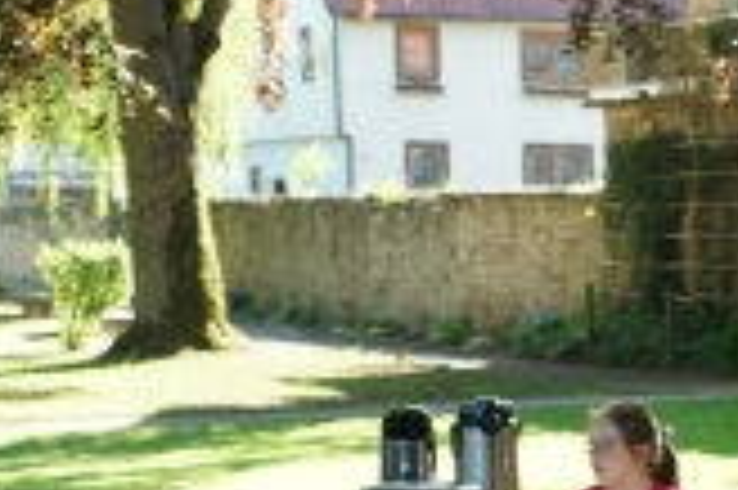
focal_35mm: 171
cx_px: 1557
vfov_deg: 8.0
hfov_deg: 10.8
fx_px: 3502
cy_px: 472
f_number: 4.5
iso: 500
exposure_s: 1/250
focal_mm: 40
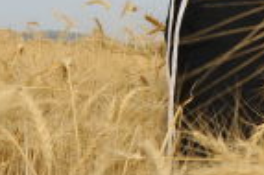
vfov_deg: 14.4
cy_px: -50
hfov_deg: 19.5
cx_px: 396
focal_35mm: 91
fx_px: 667
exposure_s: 1/800
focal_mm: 18
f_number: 5
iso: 200
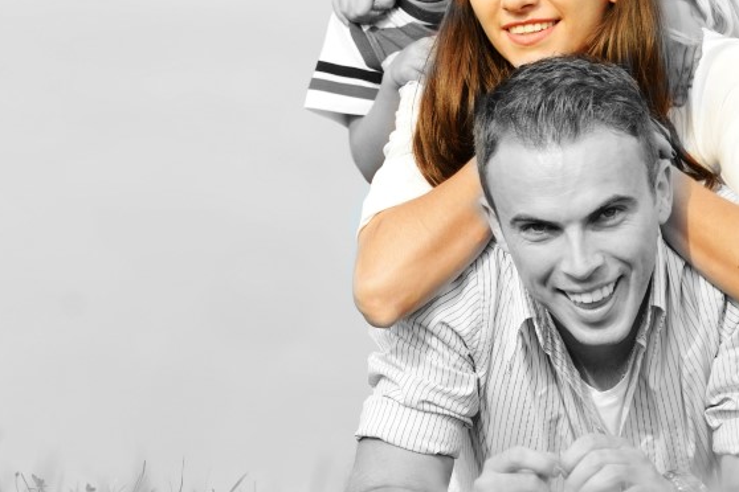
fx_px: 5932
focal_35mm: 289
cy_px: 122
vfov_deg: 4.8
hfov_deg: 7.1
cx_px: 341
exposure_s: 1/320
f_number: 4
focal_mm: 140
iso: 100
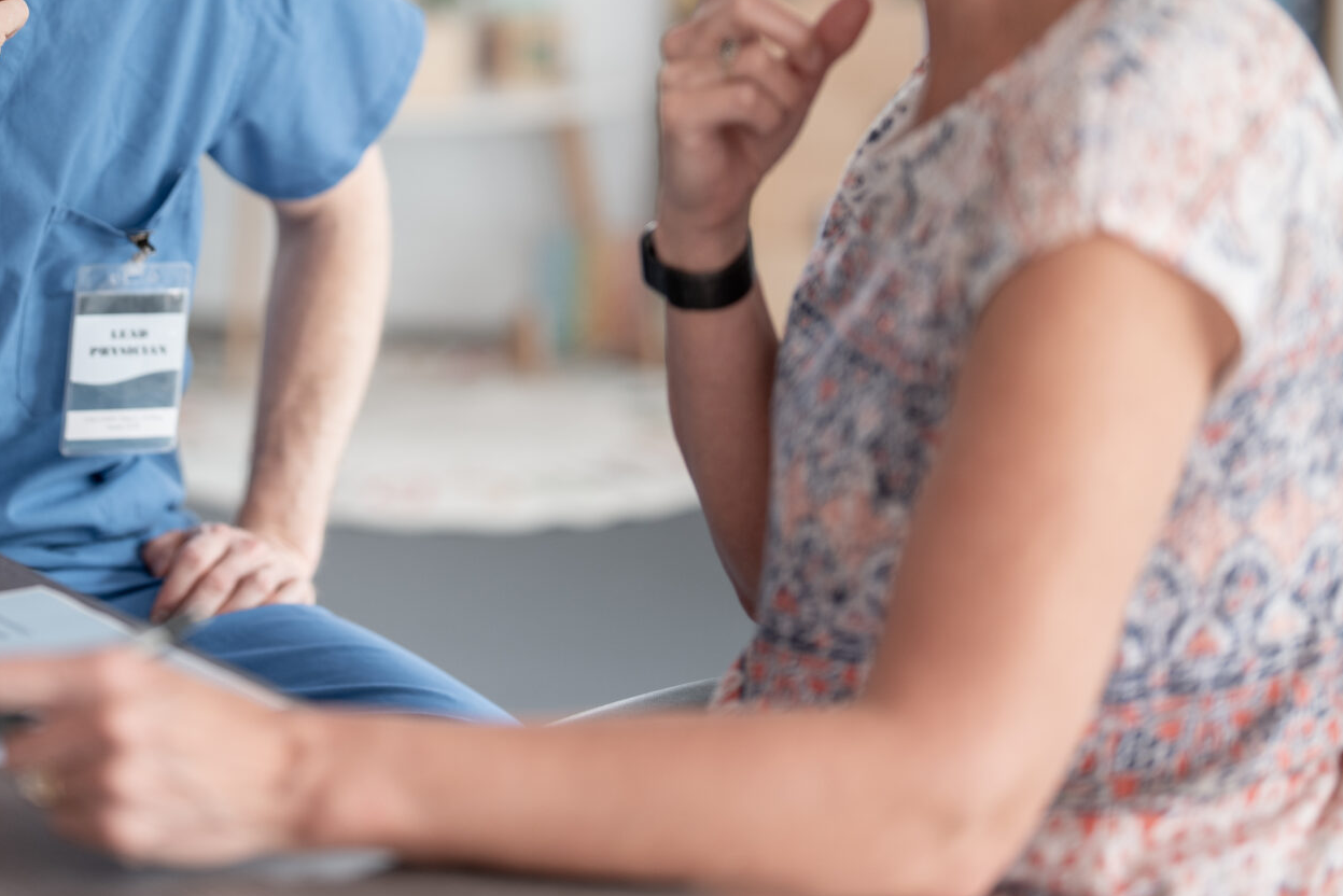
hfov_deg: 20.7
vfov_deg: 13.9
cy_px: 115
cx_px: 358
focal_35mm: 98
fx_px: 3657
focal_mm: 50
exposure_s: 1/200
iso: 100
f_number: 1.2
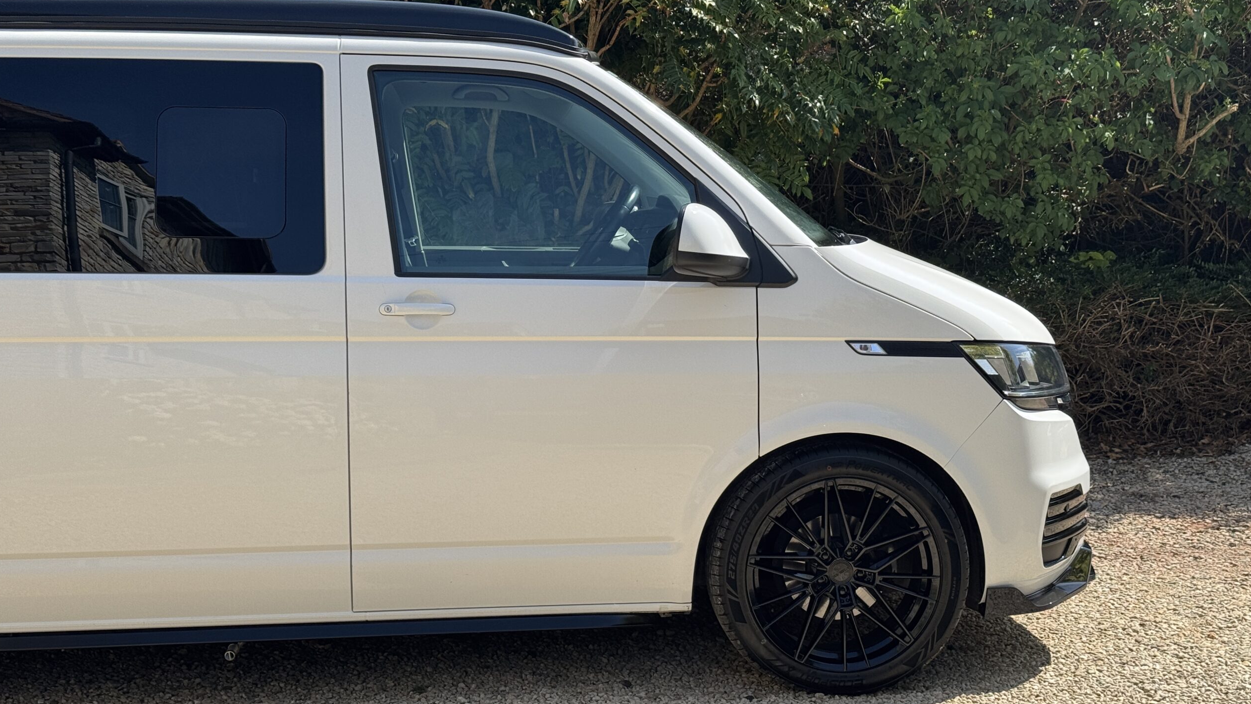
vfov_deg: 22.6
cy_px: 352
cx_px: 627
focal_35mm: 53
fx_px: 1758
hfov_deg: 39.2
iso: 64
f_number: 1.78
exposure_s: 1/2331
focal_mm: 6.76
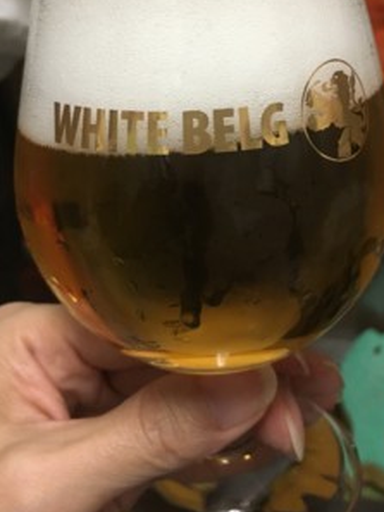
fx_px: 650
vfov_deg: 42.7
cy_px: 200
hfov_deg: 32.8
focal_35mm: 44
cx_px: 222
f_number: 2.2
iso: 200
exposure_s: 1/33
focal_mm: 4.15
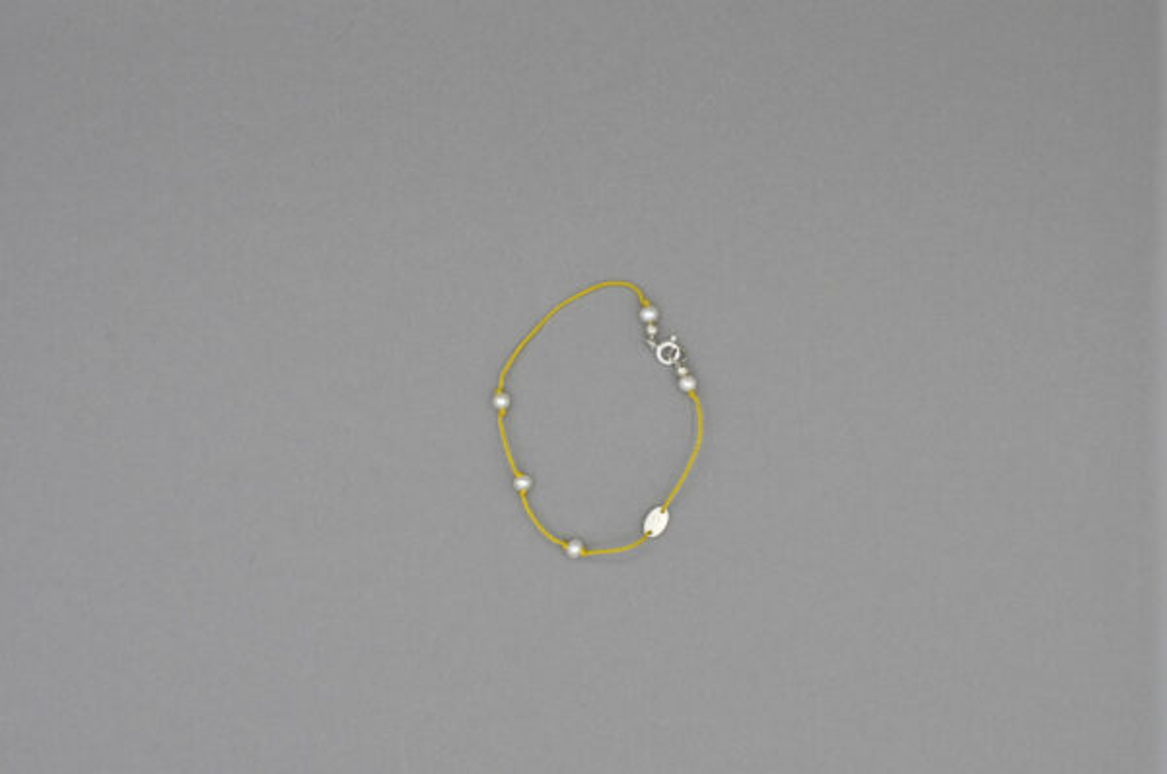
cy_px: 387
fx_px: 1699
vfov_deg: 25.7
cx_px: 584
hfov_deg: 37.9
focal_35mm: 52
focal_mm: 35
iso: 200
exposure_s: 1/200
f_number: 7.1
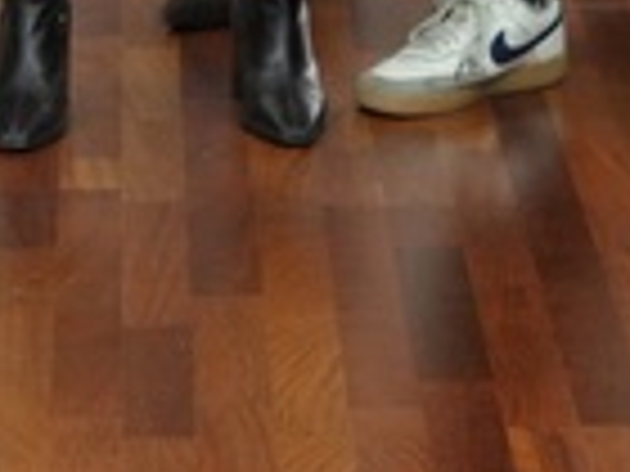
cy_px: -712
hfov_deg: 6.9
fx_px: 5205
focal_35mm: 286
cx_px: 238
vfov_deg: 5.0
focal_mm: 52
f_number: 4
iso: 2000
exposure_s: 1/160
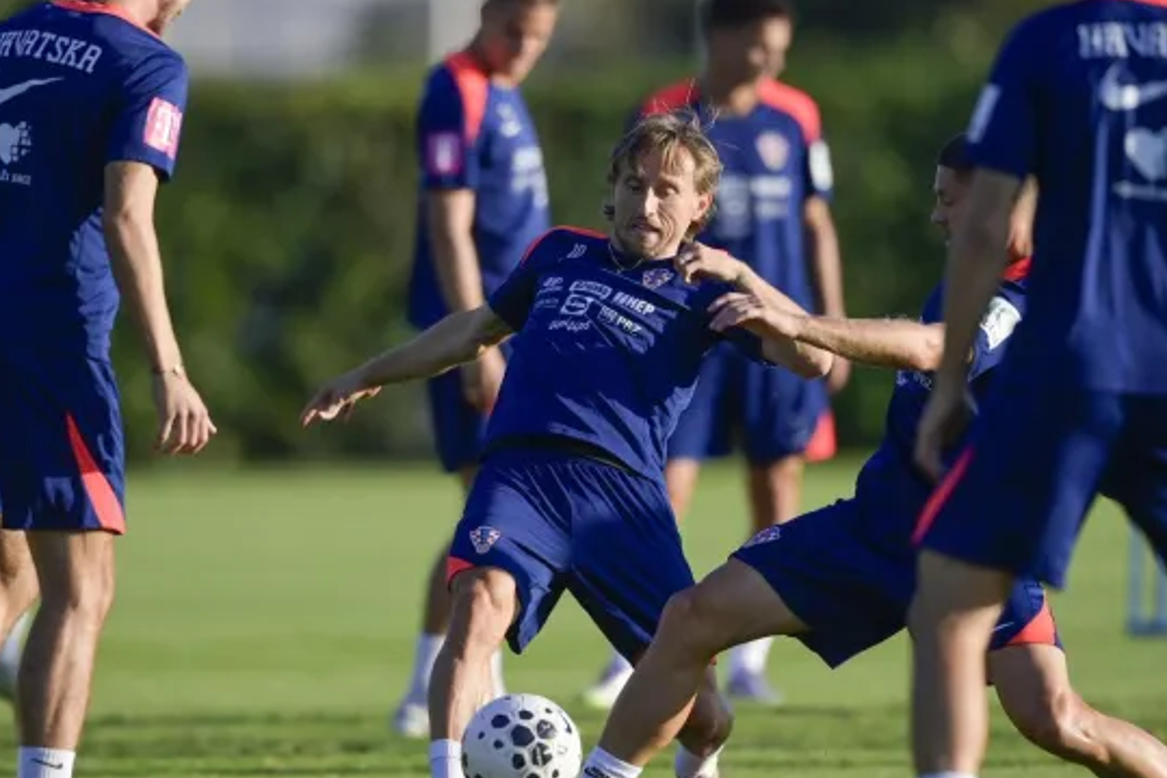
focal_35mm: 564
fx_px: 18276
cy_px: 410
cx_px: 606
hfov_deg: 3.7
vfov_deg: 2.4
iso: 100
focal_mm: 400
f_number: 2.8
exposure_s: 1/2500
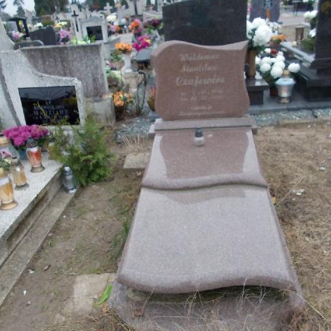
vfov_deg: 52.5
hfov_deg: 52.5
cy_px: 164
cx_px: 175
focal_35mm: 31
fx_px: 335
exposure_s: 1/50
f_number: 3.2
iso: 80
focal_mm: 4.6
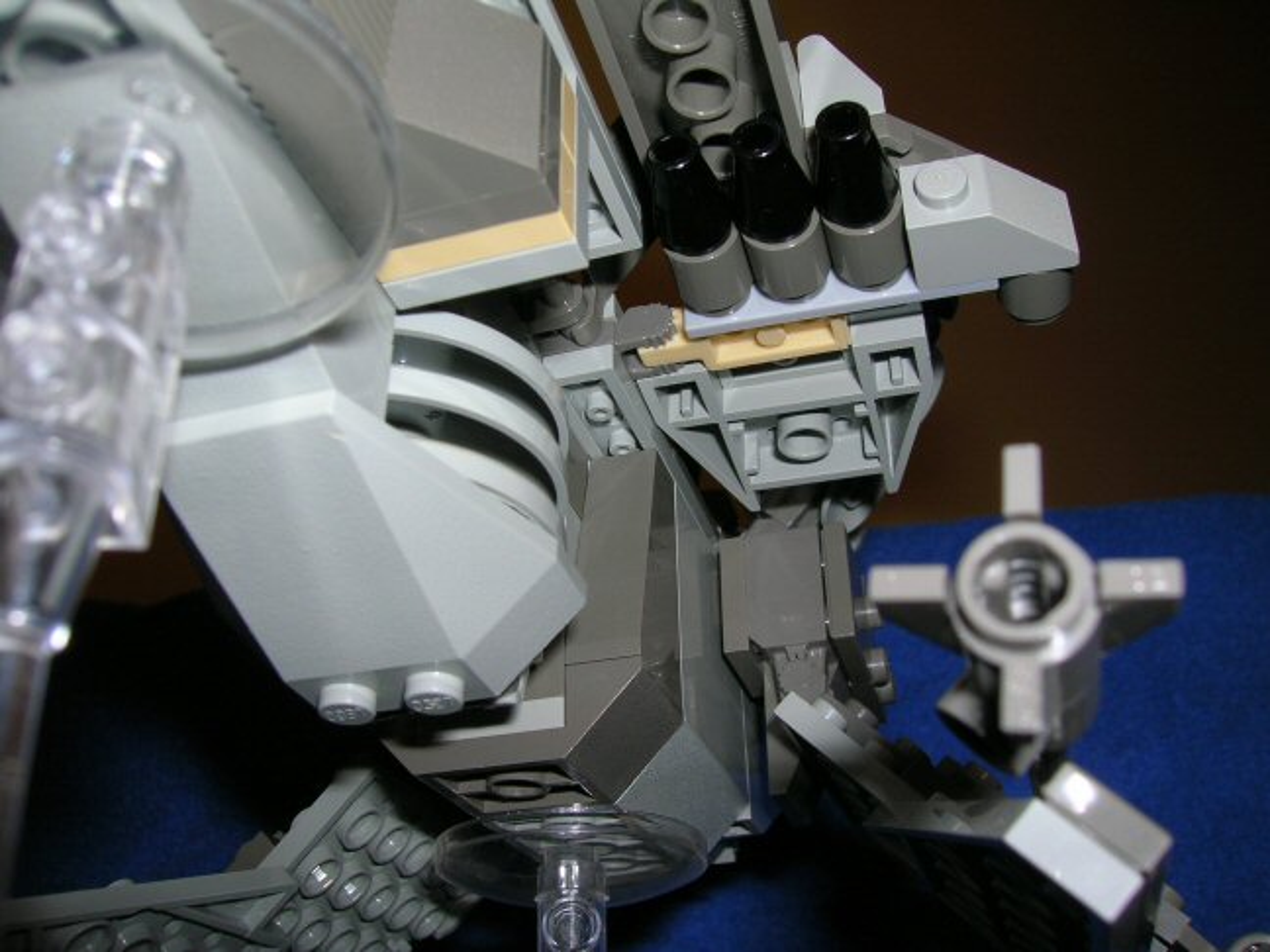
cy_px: 476
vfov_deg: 41.8
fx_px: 1247
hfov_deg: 54.0
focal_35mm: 34
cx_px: 635
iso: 50
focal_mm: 5.7
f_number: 4.9
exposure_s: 1/60.1
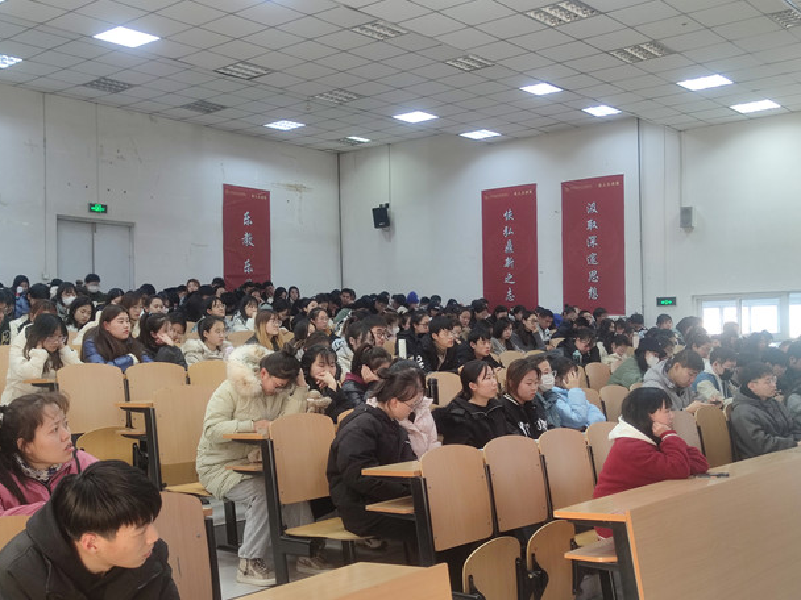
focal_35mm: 40
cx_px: 402
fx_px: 926
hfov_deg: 46.8
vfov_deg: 36.0
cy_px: 305
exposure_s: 1/50
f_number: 1.69
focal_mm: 6.72
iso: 176
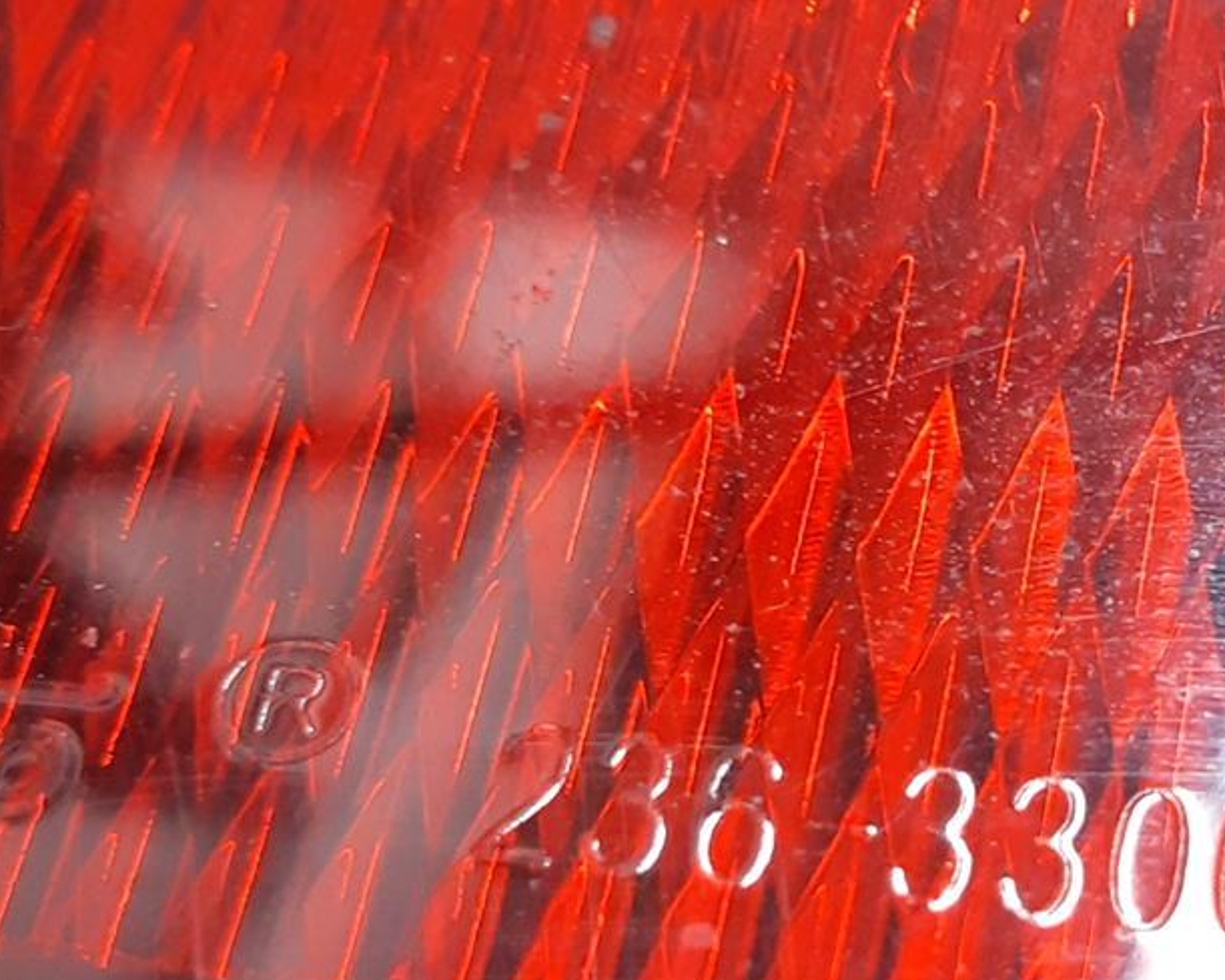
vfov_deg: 18.0
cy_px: 705
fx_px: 3082
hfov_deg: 22.4
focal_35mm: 85
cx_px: 854
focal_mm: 3.93
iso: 200
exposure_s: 1/50
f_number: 1.7
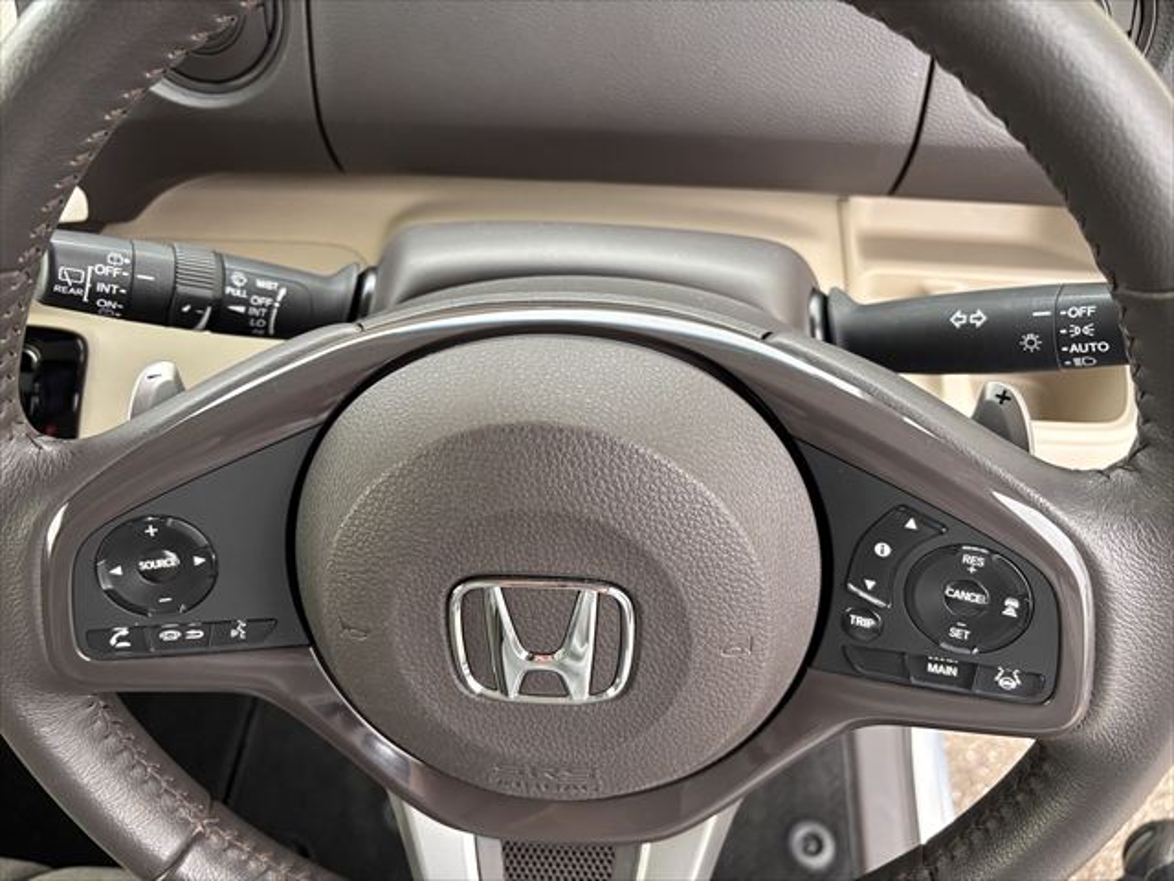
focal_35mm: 26
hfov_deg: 67.3
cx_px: 587
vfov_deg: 53.1
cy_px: 440
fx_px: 882
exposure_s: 1/60
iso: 320
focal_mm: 5.96
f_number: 1.6
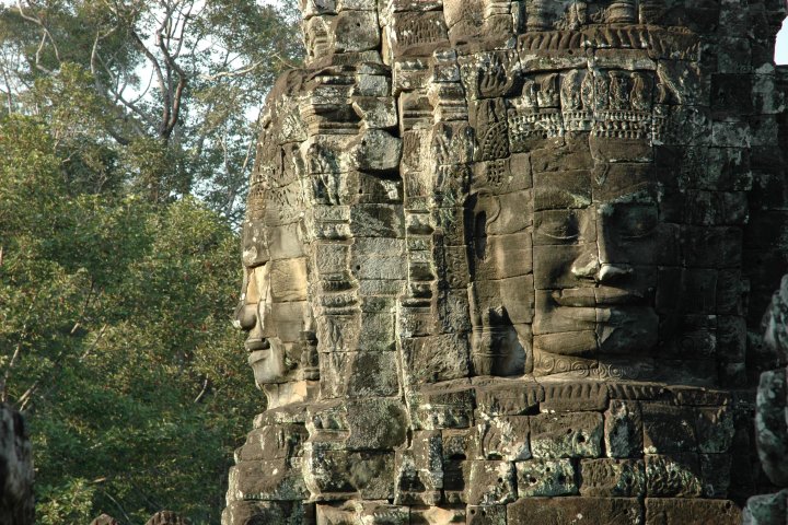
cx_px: 394
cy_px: 262
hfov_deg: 19.5
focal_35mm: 105
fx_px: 2298
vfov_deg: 13.0
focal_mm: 70
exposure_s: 1/250
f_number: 8
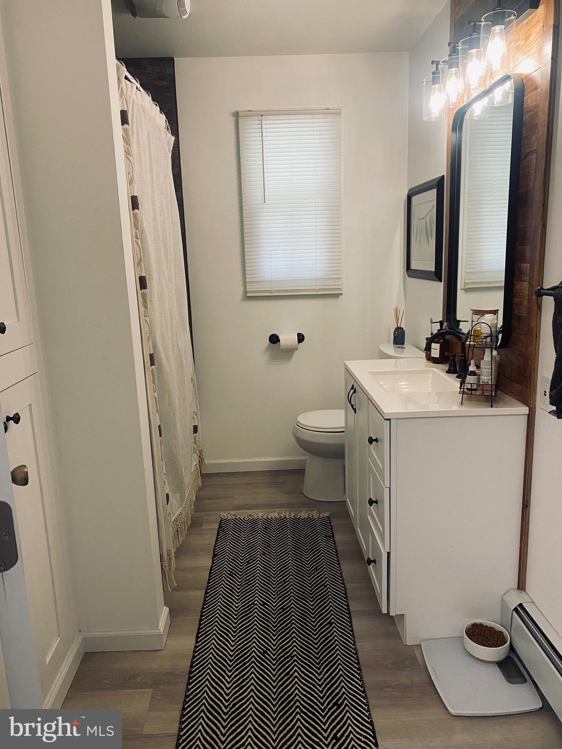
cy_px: 374
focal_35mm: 26
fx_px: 563
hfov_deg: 53.1
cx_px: 281
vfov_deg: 67.3
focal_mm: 4.25
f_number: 1.8
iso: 125
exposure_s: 1/60
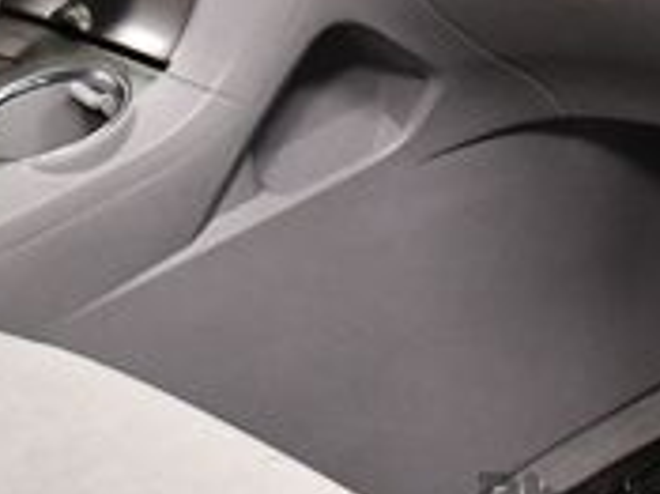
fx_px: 2420
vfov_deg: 11.2
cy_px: -230
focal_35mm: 127
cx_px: 434
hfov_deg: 15.5
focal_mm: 18
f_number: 3.5
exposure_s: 1/125
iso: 2800
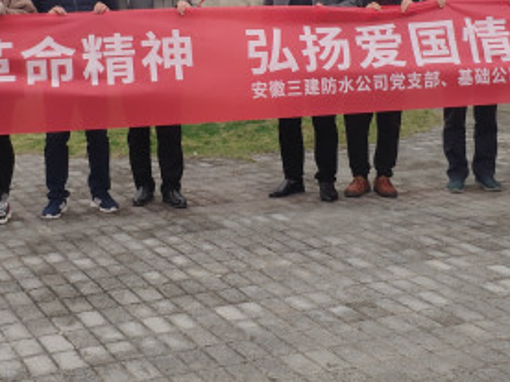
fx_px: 840
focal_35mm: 57
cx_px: 214
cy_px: 61
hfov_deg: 33.7
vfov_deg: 25.1
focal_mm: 4.22
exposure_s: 1/127
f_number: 1.8
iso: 100
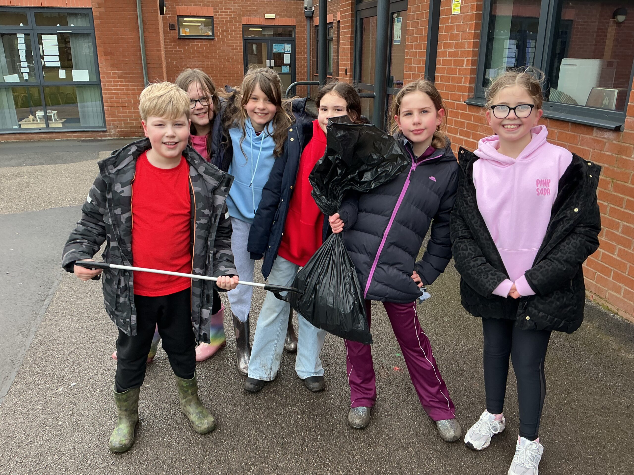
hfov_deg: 61.7
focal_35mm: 29
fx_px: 531
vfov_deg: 48.2
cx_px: 317
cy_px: 238
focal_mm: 3
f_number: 1.8
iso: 20
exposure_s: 1/100
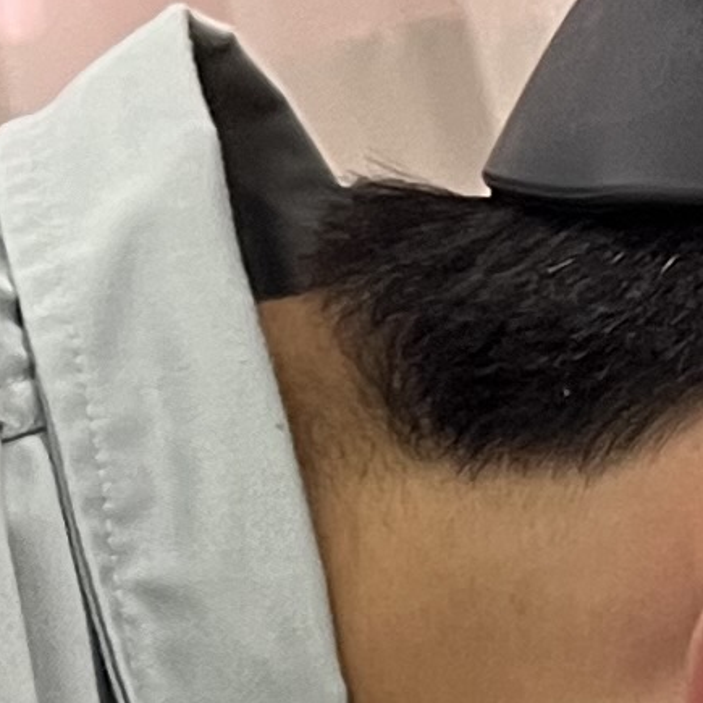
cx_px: 551
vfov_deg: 7.2
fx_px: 4894
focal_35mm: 213
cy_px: 2230
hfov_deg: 8.2
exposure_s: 1/60
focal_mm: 5.1
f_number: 1.6
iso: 160
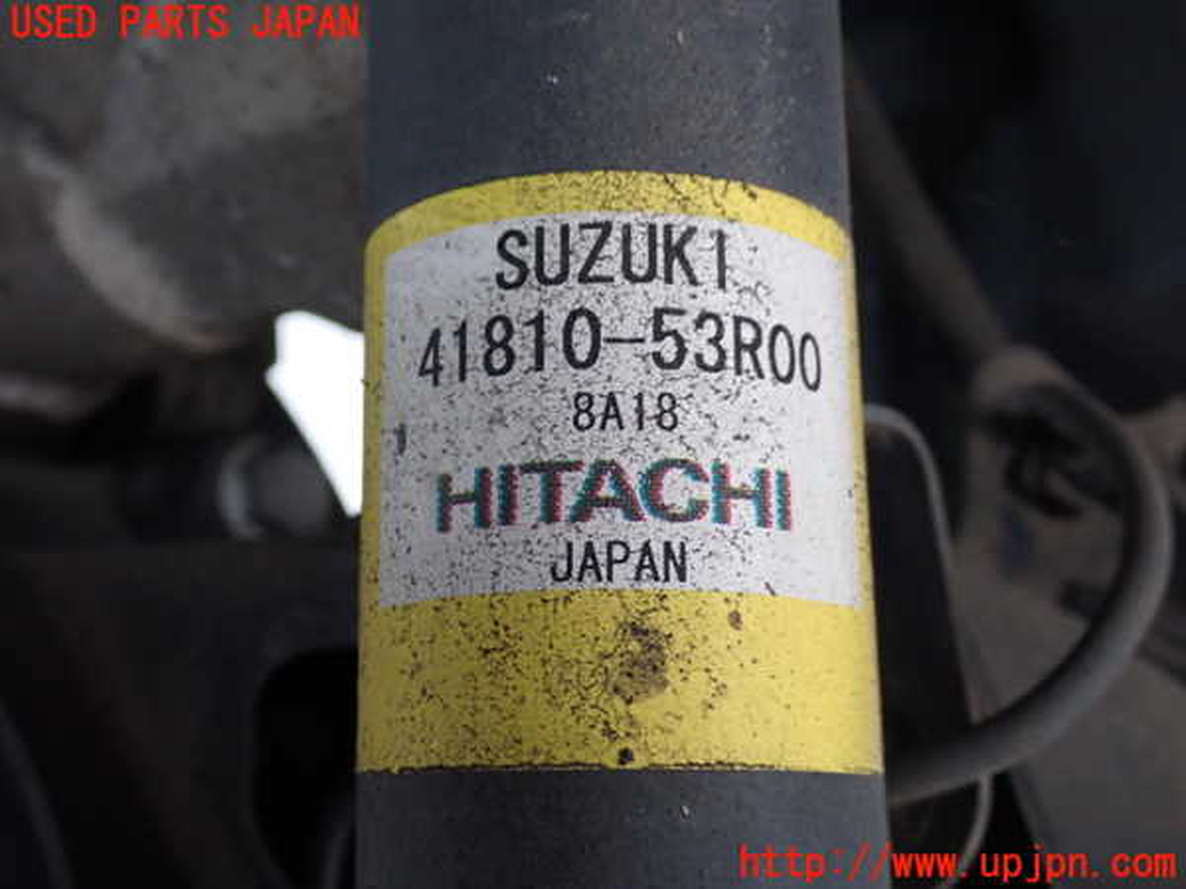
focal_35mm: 47
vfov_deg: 30.9
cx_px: 593
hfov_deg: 40.4
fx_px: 1610
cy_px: 444
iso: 800
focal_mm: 8.4
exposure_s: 1/15
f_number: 4.5
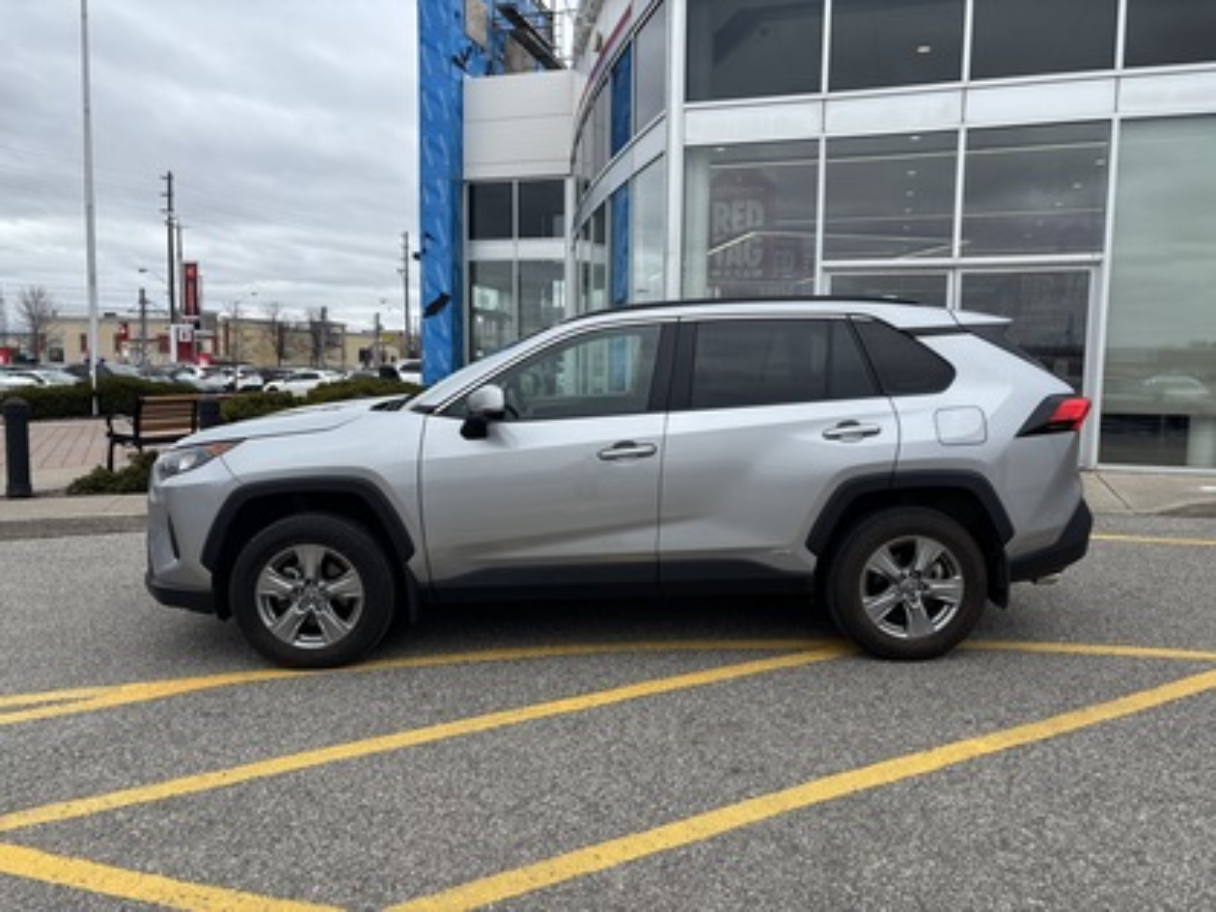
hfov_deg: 67.3
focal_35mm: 26
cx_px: 608
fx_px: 913
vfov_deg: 53.1
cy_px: 456
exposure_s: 1/1751
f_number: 1.6
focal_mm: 5.96
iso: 50
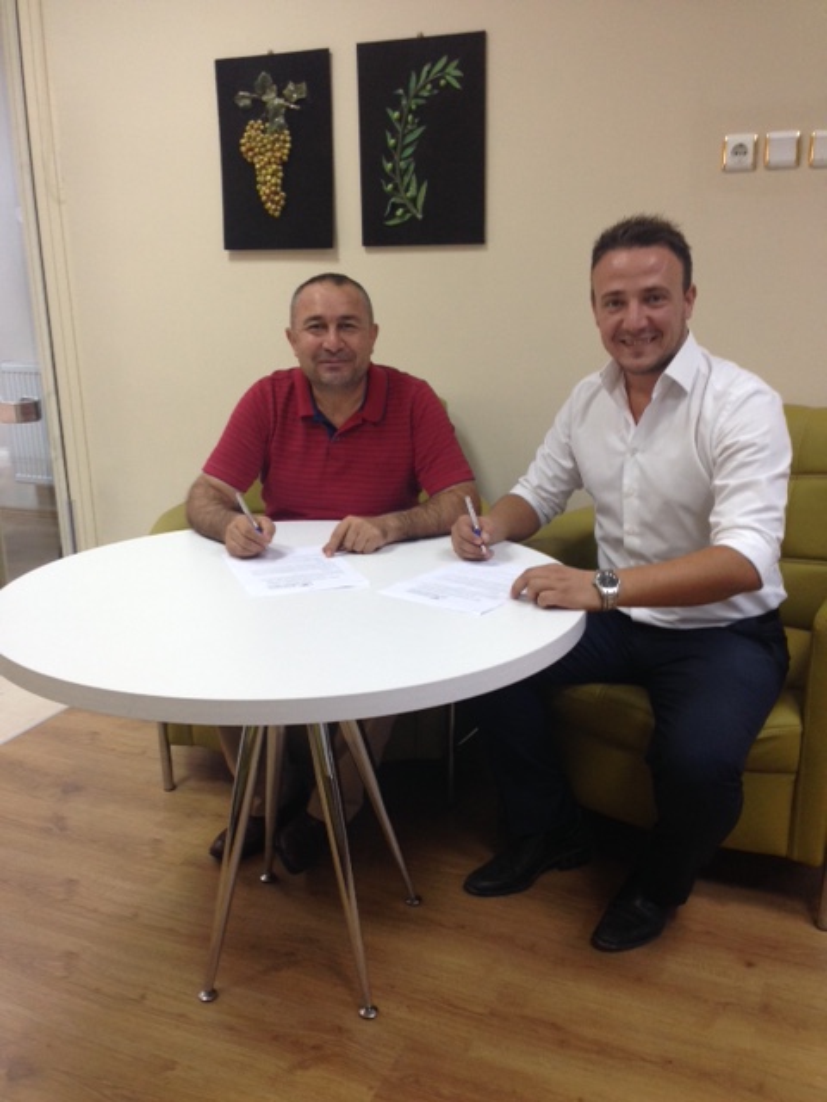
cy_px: 551
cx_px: 414
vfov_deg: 55.4
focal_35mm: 33
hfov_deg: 42.9
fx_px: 1051
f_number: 2.4
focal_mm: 4.12
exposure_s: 1/20
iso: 80
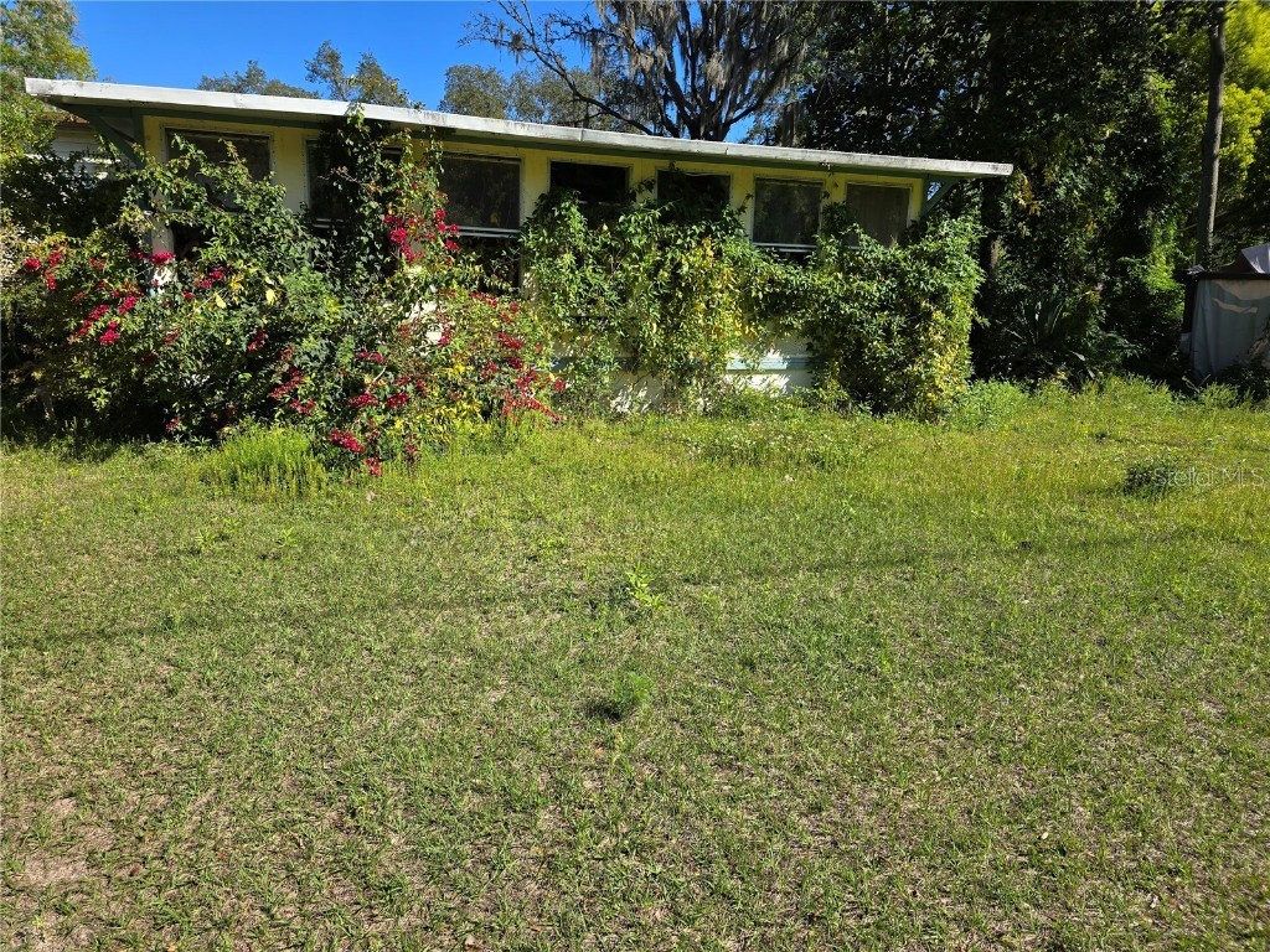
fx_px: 844
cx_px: 635
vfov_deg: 58.9
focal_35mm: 23
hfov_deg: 73.9
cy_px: 476
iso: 12
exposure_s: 1/604
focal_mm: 6.3
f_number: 1.7
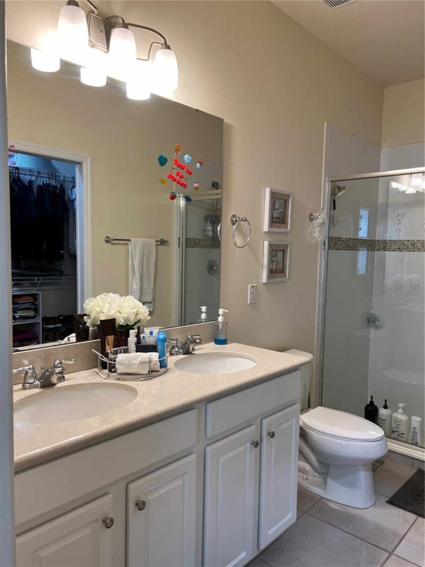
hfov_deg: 53.1
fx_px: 426
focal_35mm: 26
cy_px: 284
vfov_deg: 67.3
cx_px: 212
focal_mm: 5.7
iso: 100
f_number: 1.5
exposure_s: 1/120
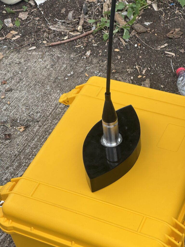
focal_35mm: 77
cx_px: 92
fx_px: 549
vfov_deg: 25.3
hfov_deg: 19.1
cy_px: 124
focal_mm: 9
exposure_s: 1/286
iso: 25
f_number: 2.8
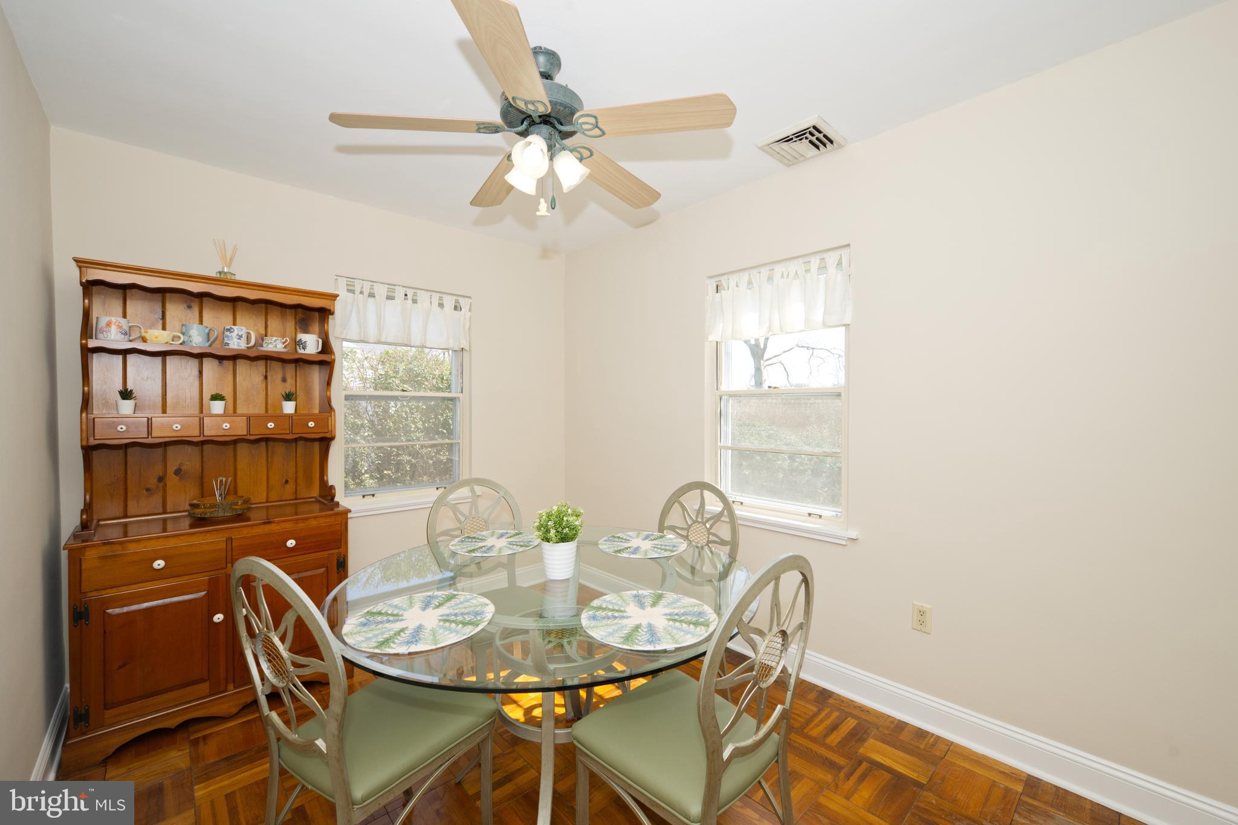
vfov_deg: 81.2
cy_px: 412
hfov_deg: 104.3
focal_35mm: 14
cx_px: 619
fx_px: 481
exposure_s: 1/200
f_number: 8
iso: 250
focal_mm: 14
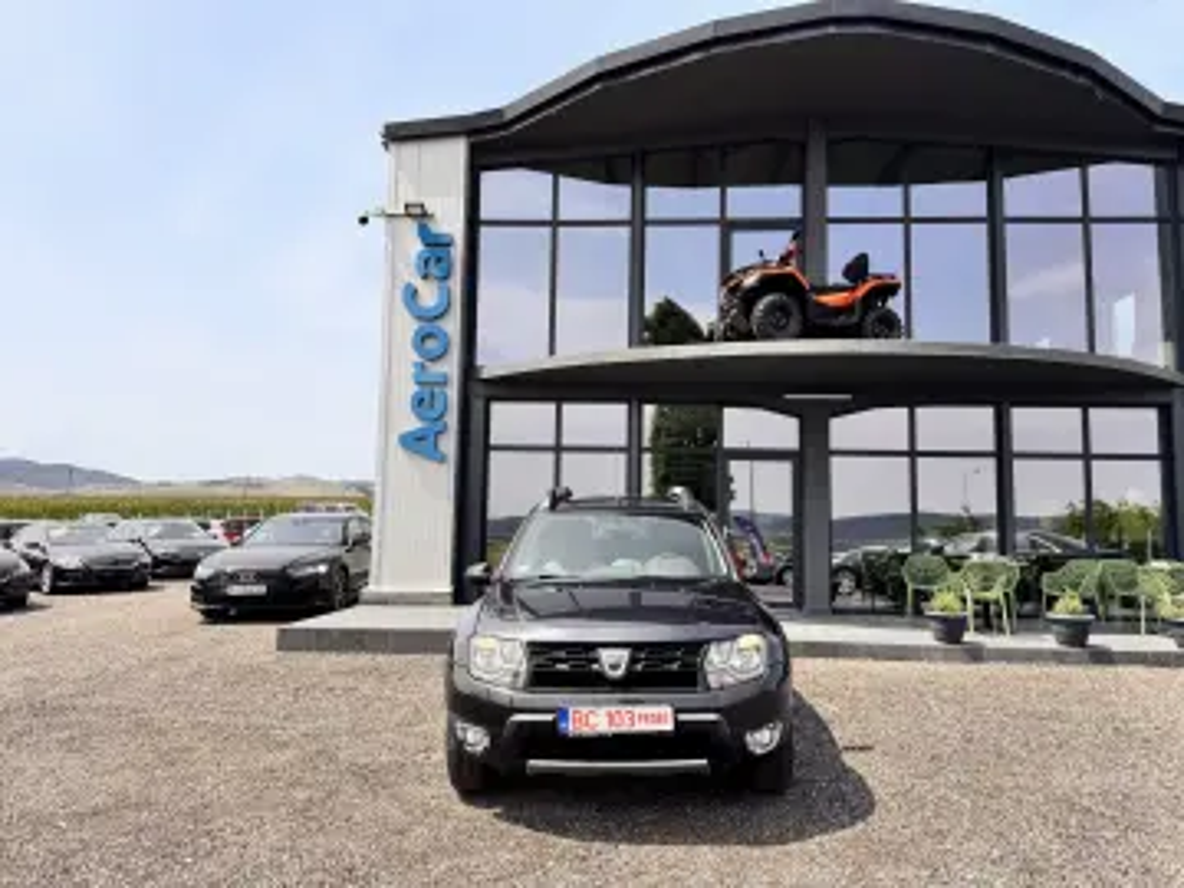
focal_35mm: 24
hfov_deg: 71.6
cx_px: 592
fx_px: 821
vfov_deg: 56.8
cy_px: 444
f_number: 1.78
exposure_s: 1/4608
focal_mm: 6.76
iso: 80
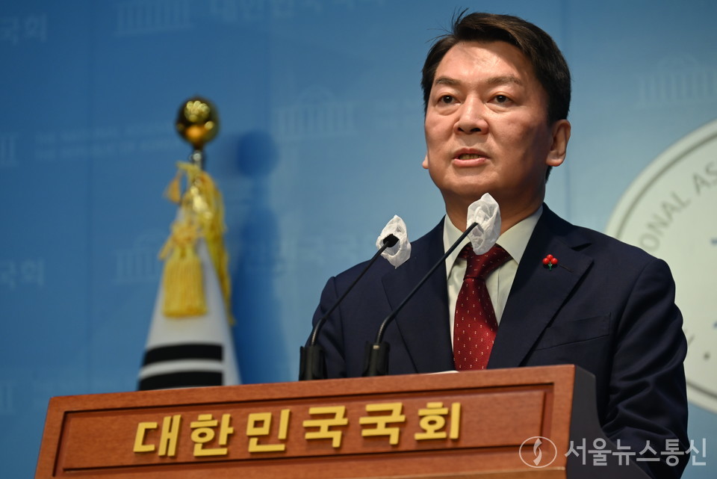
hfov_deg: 13.2
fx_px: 3088
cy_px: 240
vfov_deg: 8.9
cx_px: 358
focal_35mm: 155
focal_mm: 155
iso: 1100
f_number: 6.3
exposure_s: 1/250
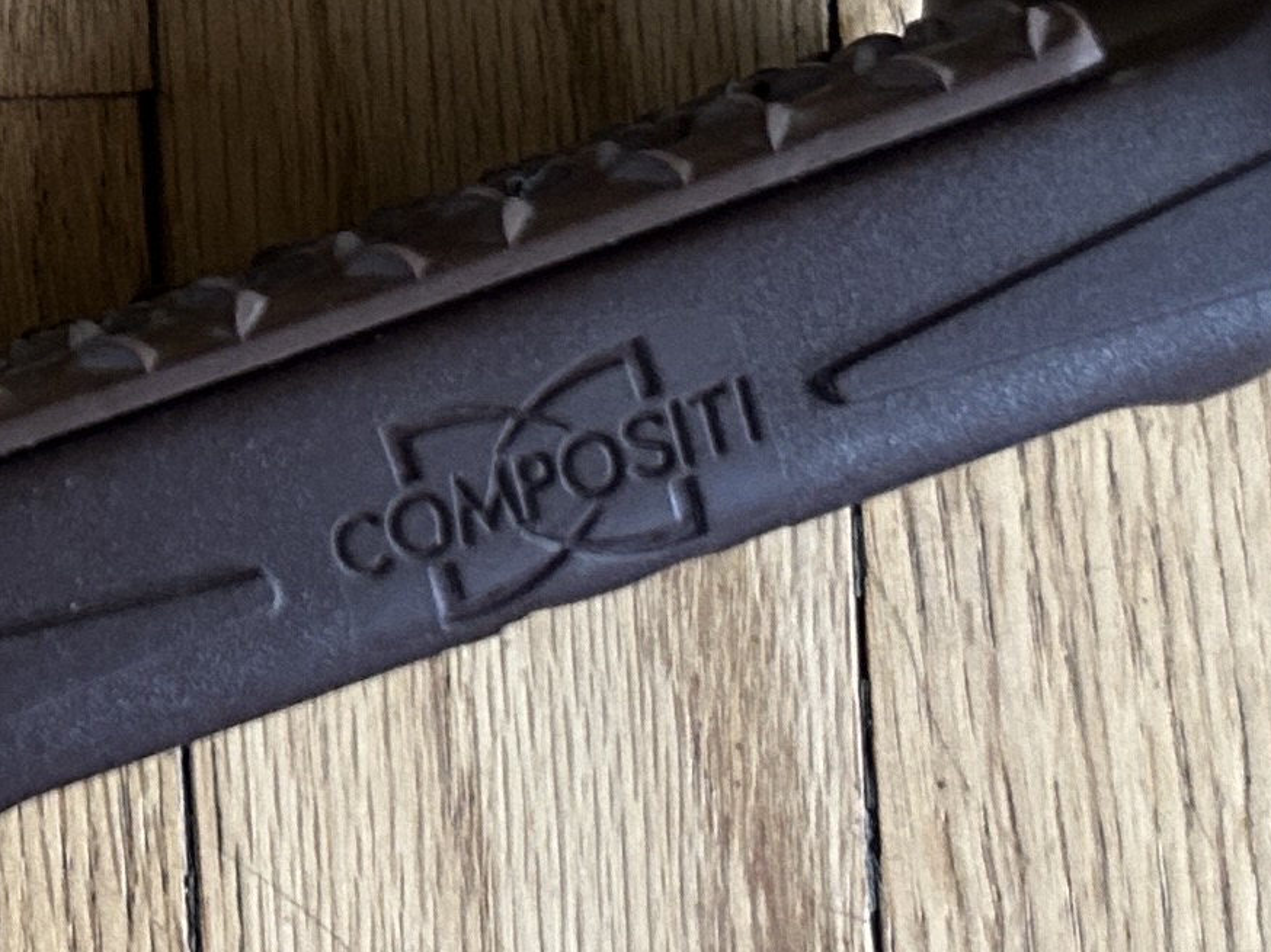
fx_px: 4405
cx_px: -989
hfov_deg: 14.5
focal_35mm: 120
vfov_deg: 12.0
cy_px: -292
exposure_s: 1/60
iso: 400
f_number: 1.5
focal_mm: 5.7
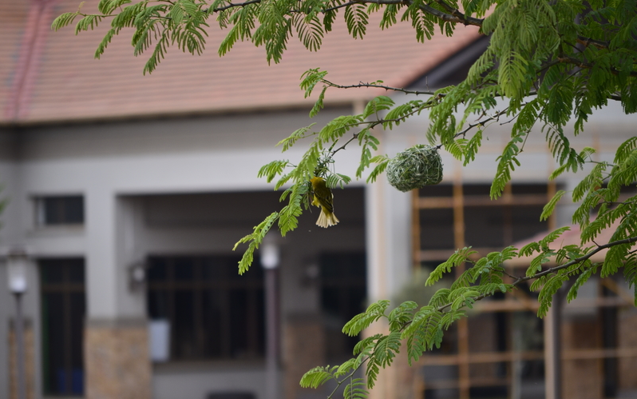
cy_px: 209
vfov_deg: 4.3
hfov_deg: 6.9
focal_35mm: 306
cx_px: 318
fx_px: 5313
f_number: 5.6
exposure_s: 1/200
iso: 320
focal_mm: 200
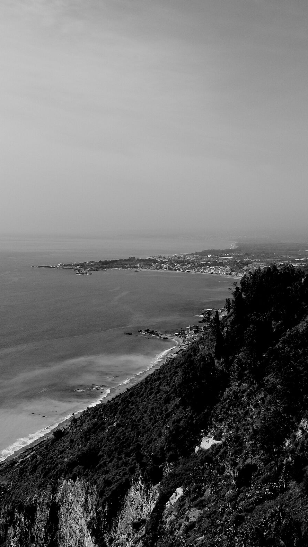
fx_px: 624
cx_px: 134
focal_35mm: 43
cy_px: 270
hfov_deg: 27.7
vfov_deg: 47.4
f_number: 5
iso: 100
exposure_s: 1/800
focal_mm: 10
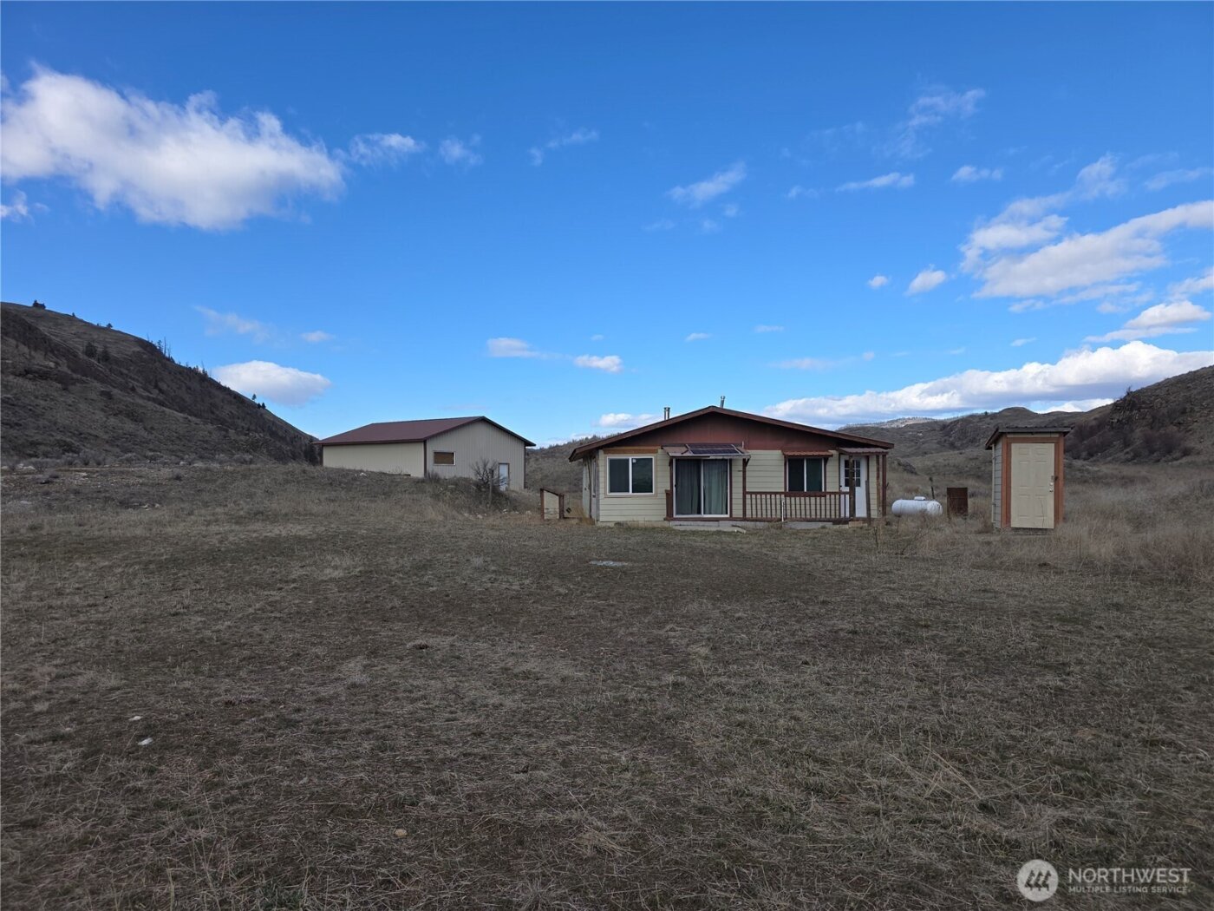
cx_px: 607
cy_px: 456
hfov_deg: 73.9
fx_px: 807
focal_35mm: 23
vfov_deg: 58.9
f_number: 1.7
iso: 12
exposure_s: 1/717
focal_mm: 6.3
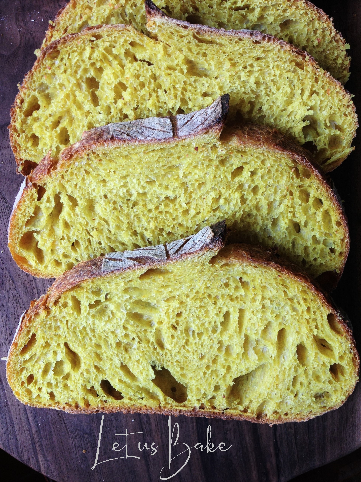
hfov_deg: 40.7
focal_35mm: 35
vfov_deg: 52.6
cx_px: 180
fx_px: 487
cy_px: 241
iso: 50
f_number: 2.4
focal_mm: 4.28
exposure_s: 1/60
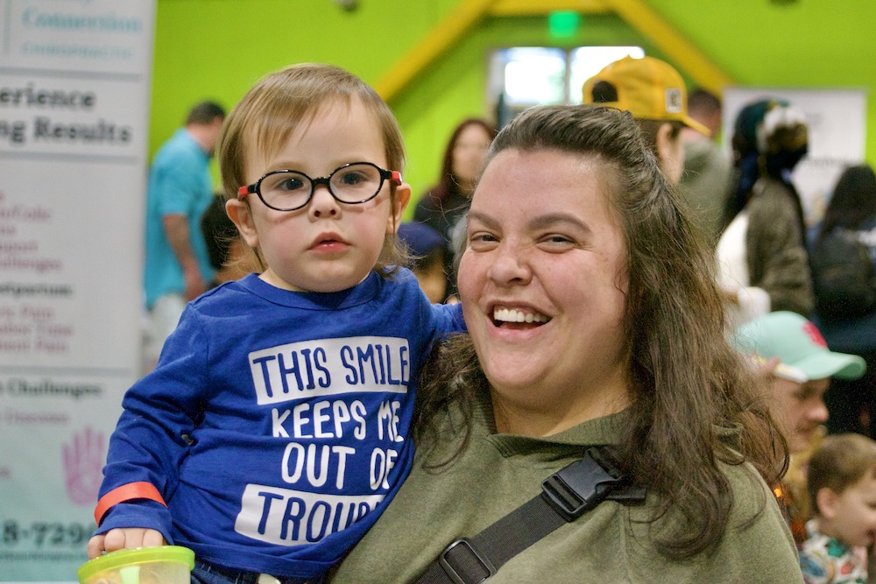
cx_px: 438
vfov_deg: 16.6
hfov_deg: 24.6
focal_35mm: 82
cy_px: 292
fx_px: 2008
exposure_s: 1/200
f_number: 4.5
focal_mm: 55
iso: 3200
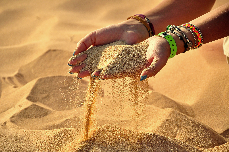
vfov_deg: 8.7
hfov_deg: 13.1
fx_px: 1001
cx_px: 114
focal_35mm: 158
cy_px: 76
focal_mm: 105
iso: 400
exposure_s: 1/2000
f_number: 5.6
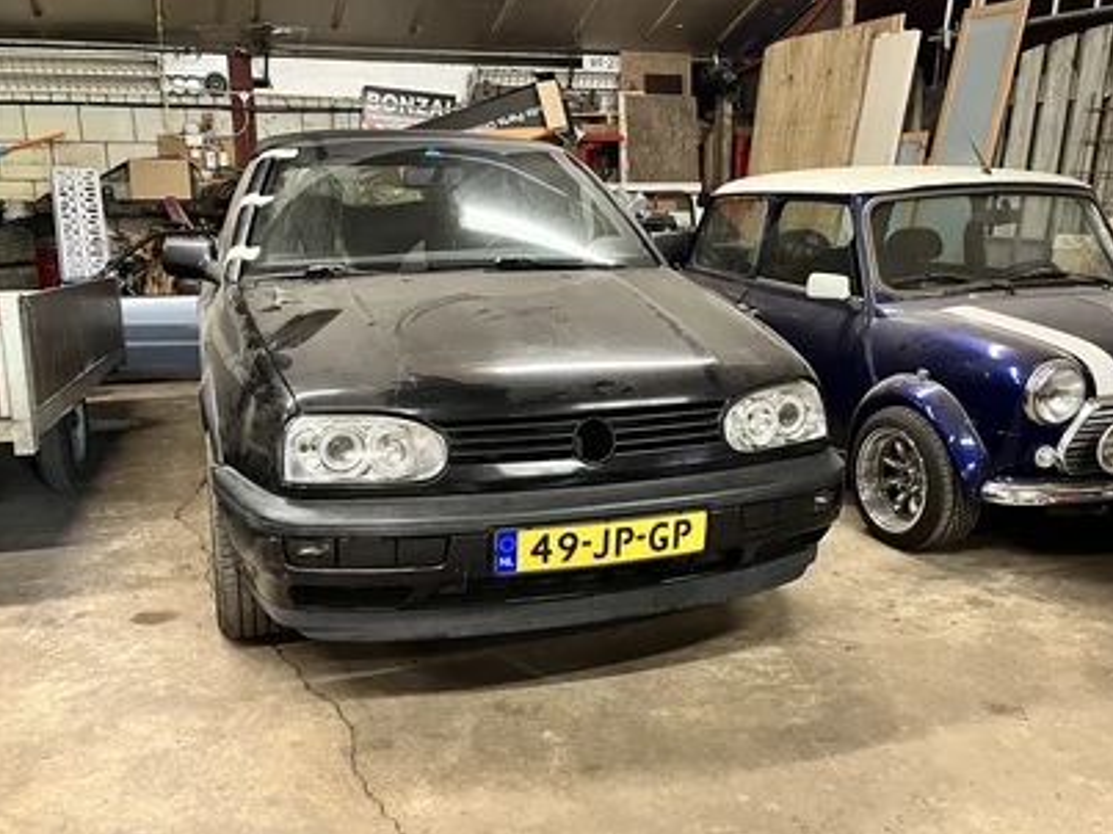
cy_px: 450
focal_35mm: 31
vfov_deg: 45.4
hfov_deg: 58.4
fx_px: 996
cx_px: 550
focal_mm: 5.1
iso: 400
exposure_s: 1/50
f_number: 1.6
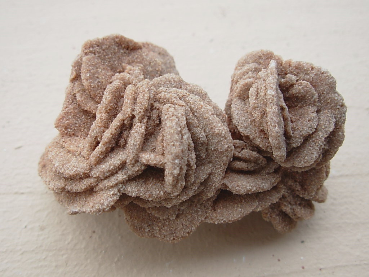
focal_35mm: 38
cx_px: 184
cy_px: 138
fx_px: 405
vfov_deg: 37.7
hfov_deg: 49.0
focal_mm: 6.3
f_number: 2.9
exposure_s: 1/256
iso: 50
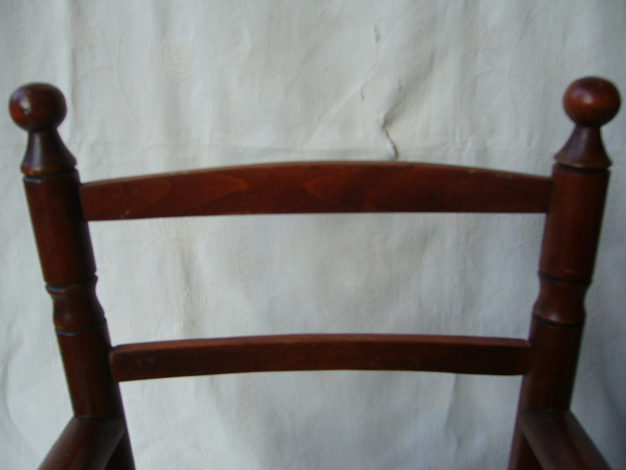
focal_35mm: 37
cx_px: 311
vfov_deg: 38.7
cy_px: 238
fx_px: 669
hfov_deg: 50.1
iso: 80
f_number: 2.8
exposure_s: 1/50
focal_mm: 5.8
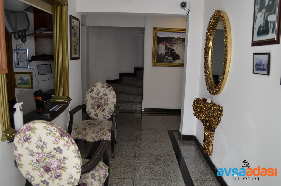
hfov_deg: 67.5
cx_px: 140
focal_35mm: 27
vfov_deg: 47.7
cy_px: 93
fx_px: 210
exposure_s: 1/90
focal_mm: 18
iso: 400
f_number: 4.8
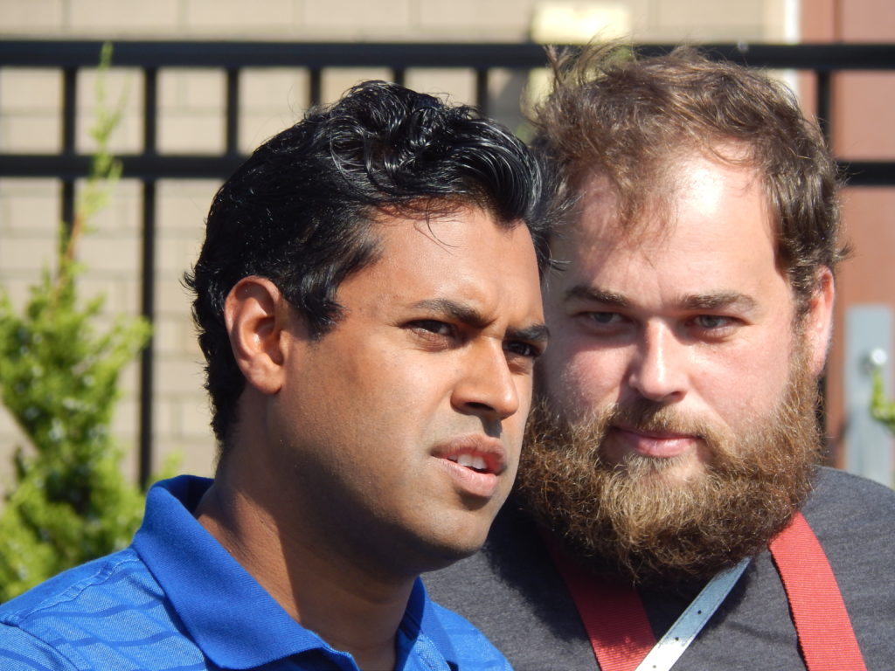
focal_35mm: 498
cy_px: 336
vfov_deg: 3.0
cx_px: 448
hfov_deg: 4.0
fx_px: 12876
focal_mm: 88.6
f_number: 5.8
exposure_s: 1/320
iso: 125
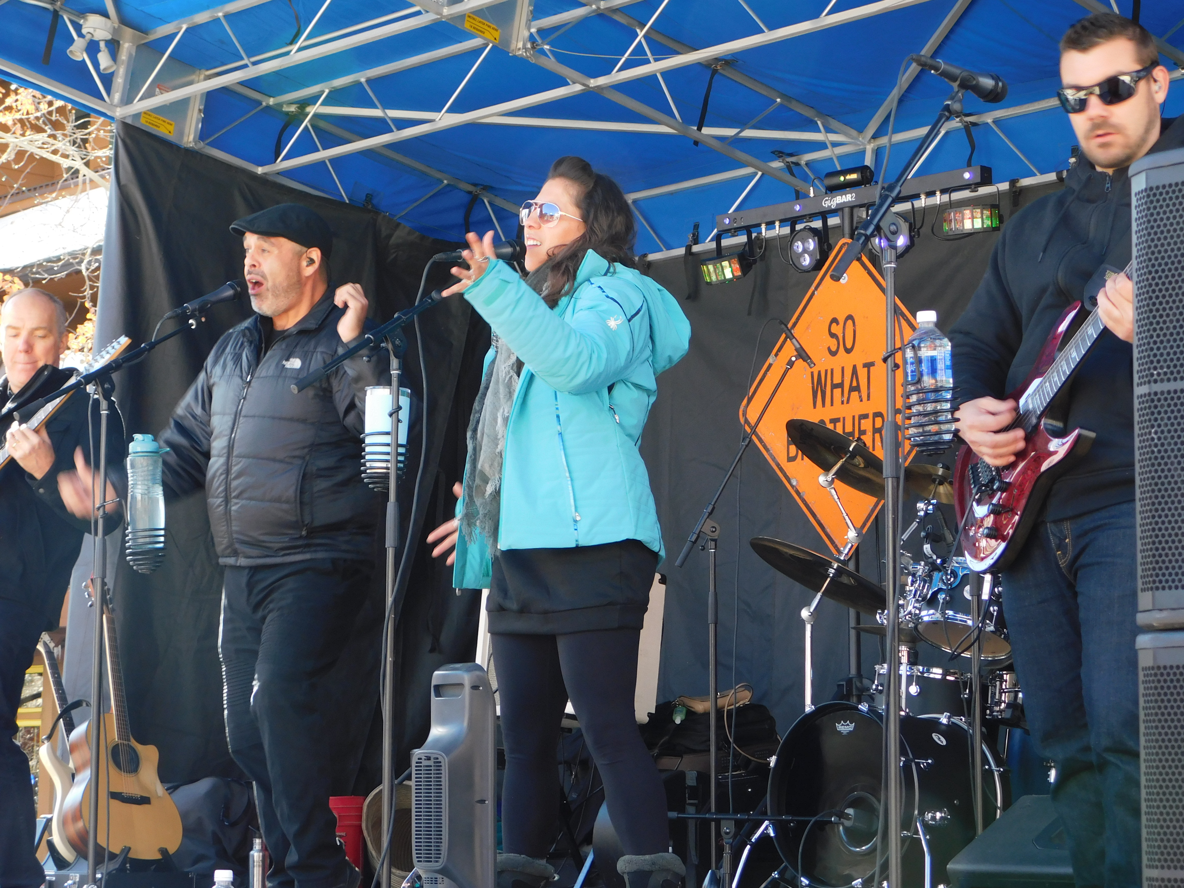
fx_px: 2736
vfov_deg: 18.4
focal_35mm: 80
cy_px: 444
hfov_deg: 24.4
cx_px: 592
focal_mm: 14.2
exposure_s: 1/50
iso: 125
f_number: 4.4
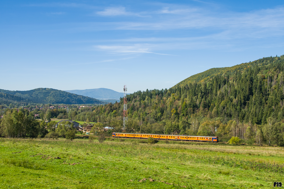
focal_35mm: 42
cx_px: 142
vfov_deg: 31.8
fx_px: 331
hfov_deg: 46.5
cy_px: 94
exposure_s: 1/500
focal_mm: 28
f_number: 9
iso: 200
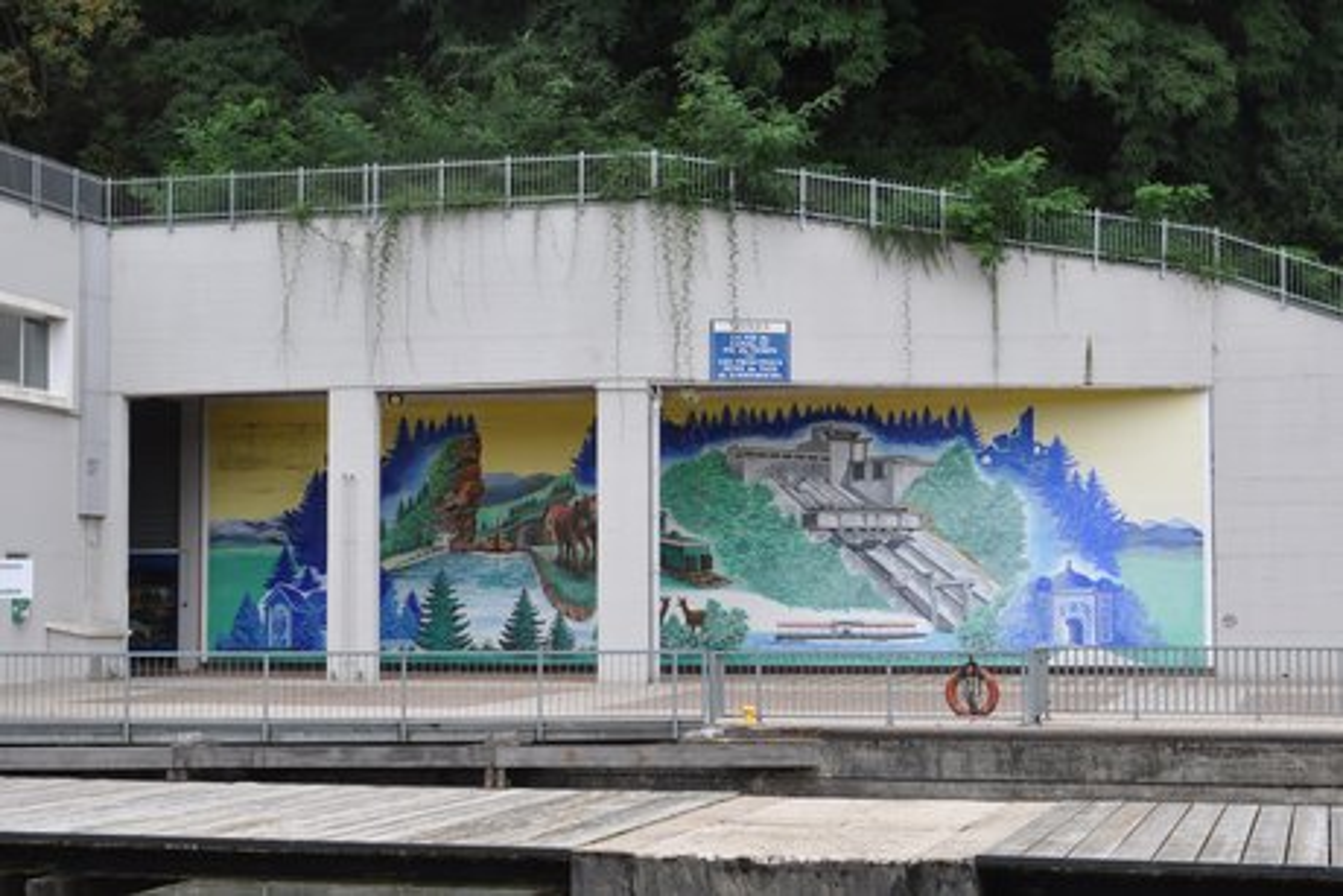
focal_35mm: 63
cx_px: 672
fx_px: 2351
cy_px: 448
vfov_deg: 21.6
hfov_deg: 31.9
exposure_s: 1/250
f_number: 8
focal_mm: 42
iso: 200
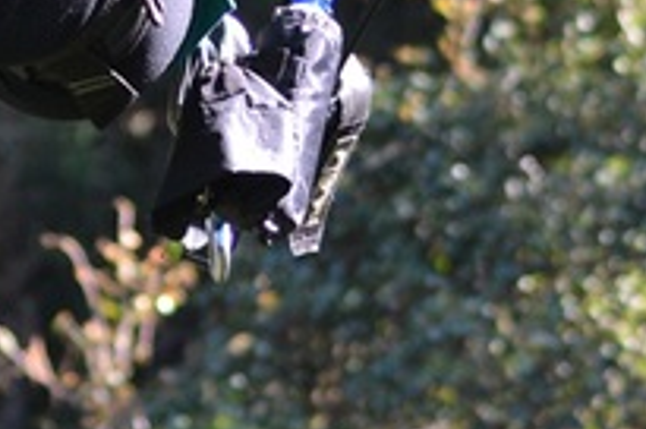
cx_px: 246
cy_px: -177
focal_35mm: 436
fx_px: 7811
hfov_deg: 4.7
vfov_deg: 3.1
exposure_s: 1/500
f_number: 4
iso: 640
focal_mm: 70
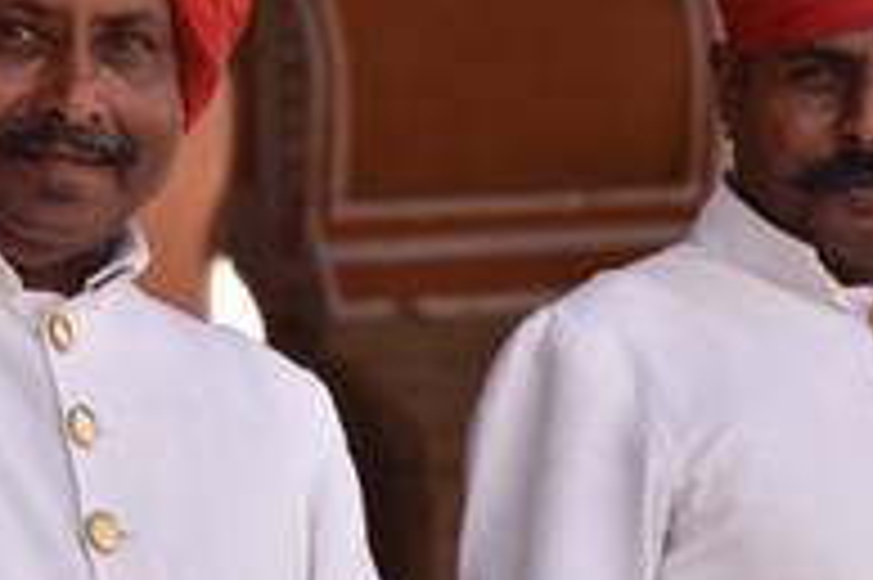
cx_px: 310
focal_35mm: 316
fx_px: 7662
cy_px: 135
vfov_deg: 4.3
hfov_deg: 6.5
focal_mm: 85
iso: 160
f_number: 7.1
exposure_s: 1/320
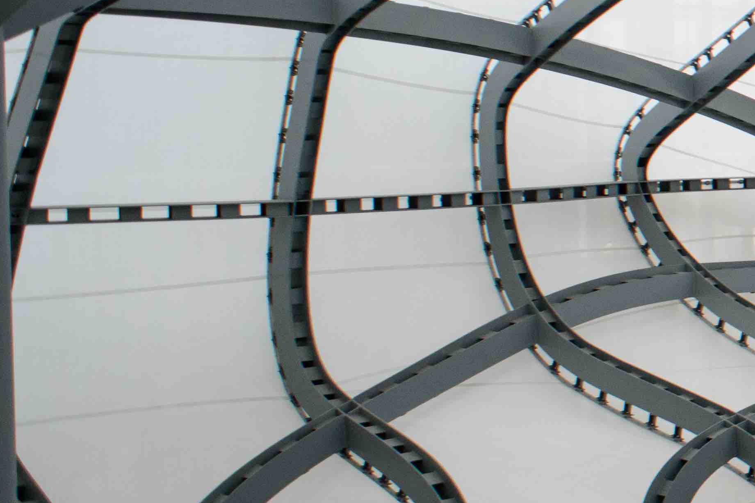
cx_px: 1480
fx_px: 1678
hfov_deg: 18.1
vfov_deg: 17.0
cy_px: 149
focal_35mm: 80
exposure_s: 1/125
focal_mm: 20
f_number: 5.6
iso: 640
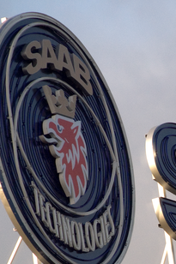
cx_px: 207
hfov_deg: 2.1
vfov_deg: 3.1
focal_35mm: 663
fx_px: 4867
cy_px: 204
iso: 400
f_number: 5.6
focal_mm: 170
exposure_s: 1/750
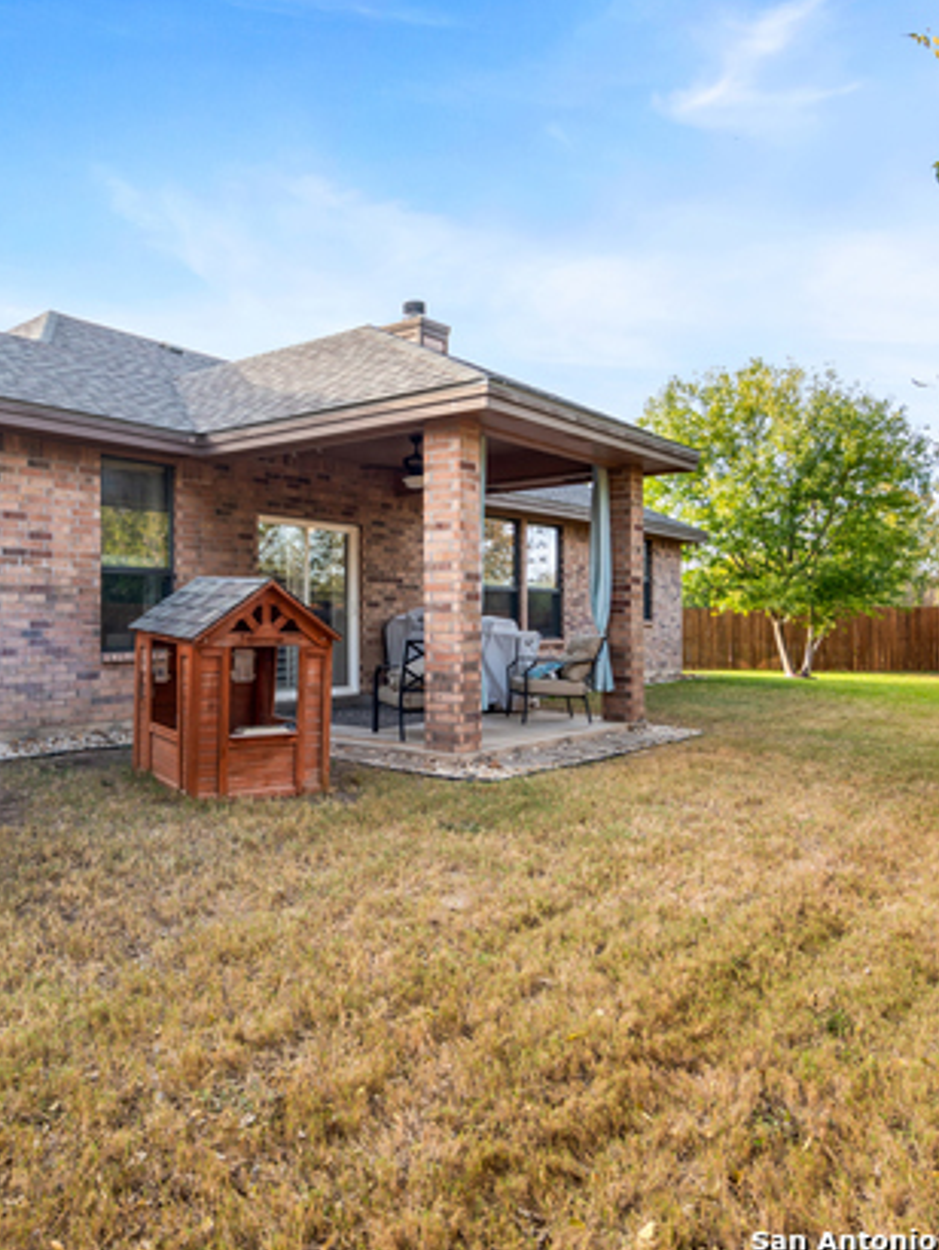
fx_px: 894
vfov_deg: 69.9
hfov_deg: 53.6
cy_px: 608
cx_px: 271
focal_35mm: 25
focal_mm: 11
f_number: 7.1
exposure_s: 1/25
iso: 100
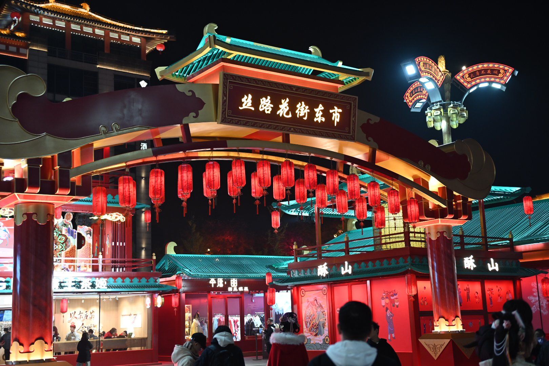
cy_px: 183
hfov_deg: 39.6
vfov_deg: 27.0
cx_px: 274
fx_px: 762
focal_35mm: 50
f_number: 2.8
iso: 1250
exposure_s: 1/125
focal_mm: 50
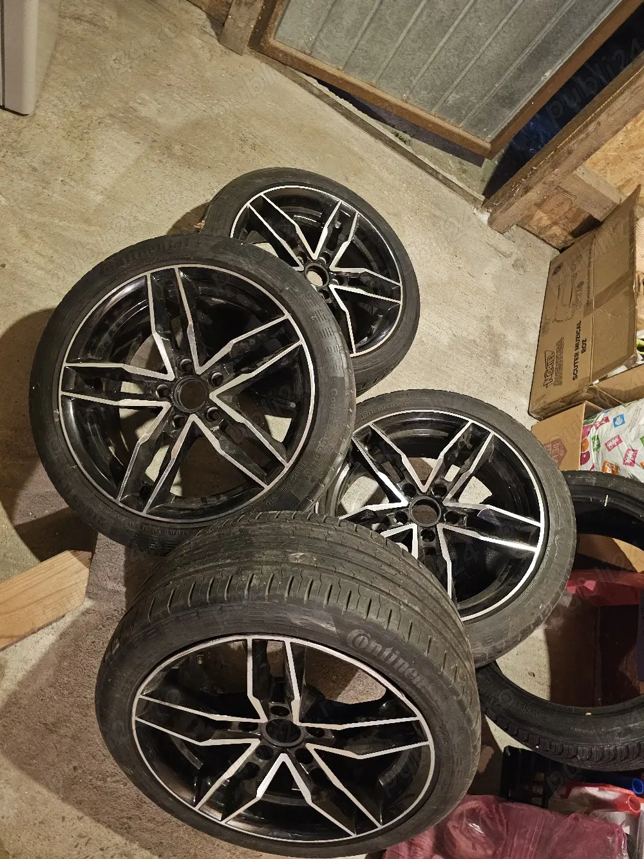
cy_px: 430
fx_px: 570
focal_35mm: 23
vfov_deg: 73.9
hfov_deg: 58.9
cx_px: 322
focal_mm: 6.3
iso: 640
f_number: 1.7
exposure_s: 1/25
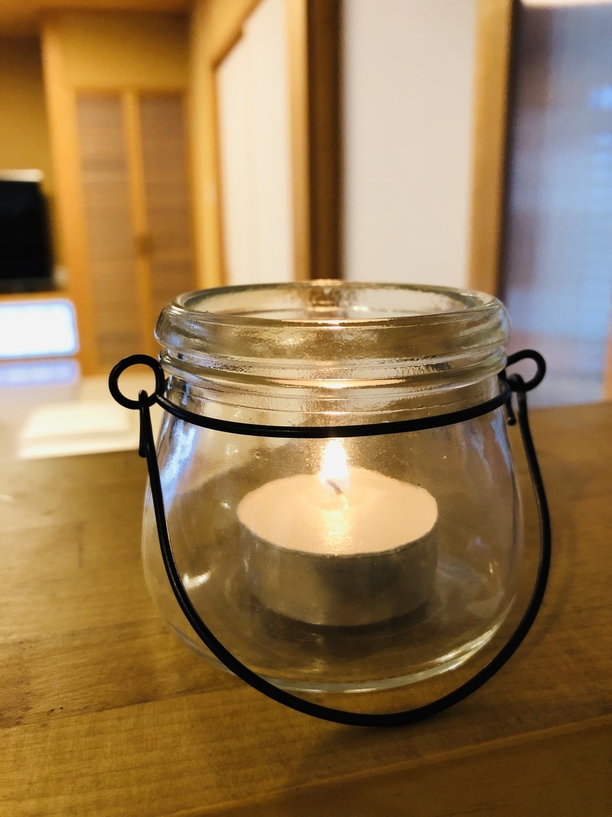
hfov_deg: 49.7
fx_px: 660
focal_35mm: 28
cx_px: 306
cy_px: 408
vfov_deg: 63.4
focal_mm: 3.99
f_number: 1.8
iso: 64
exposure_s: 1/15
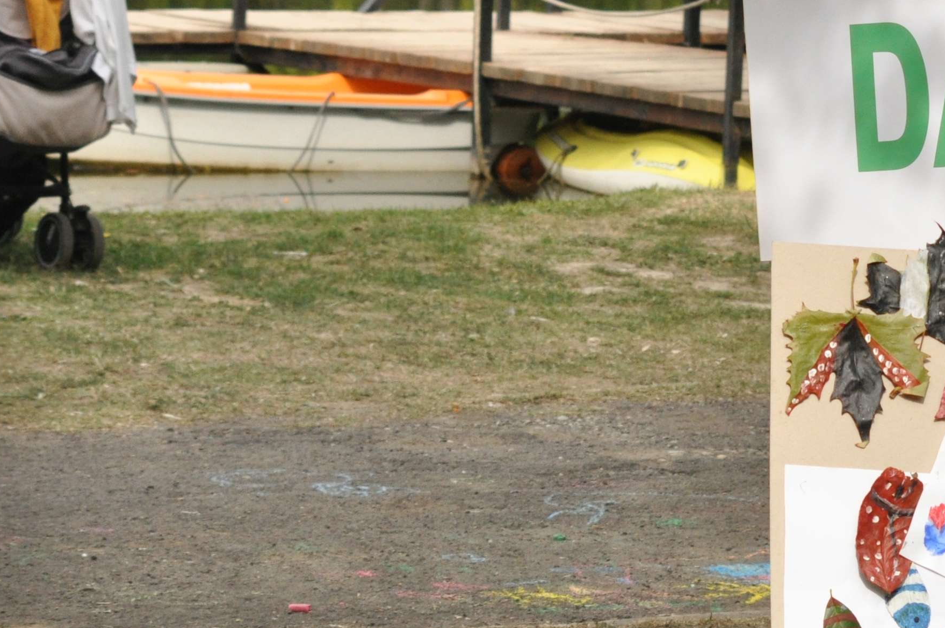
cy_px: 48
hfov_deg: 8.0
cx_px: 1000
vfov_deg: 5.3
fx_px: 6711
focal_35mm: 256
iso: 800
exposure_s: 1/1250
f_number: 8
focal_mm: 70
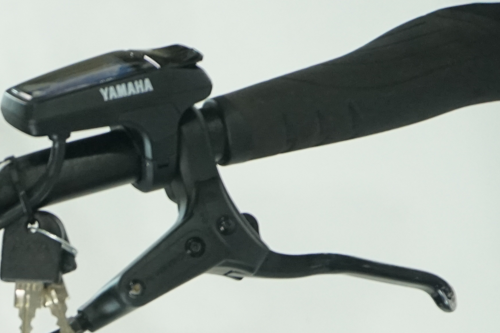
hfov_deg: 10.8
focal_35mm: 183
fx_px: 2541
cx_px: -285
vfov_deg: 7.3
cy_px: 561
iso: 2500
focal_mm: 53
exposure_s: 1/200
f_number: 7.1
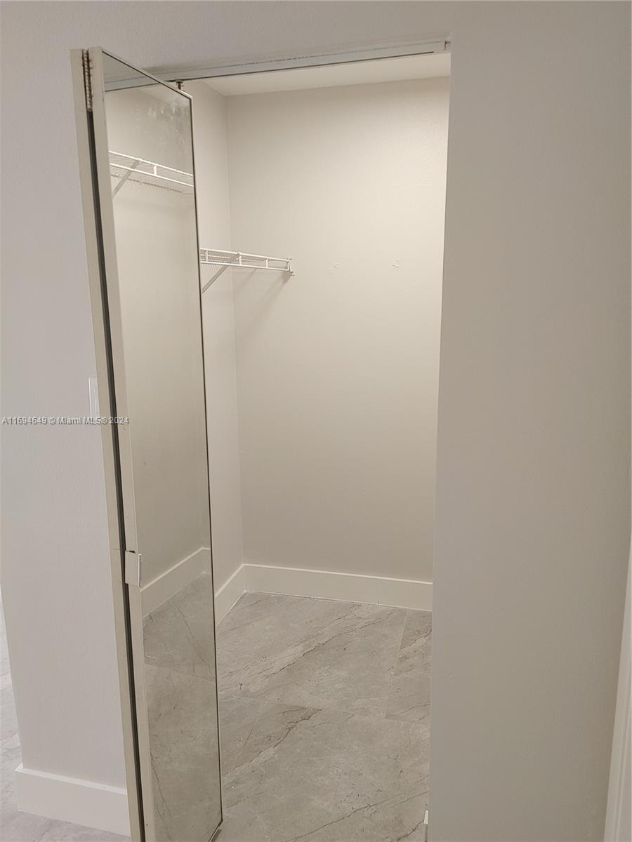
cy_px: 421
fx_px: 633
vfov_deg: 67.3
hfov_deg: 53.1
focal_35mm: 26
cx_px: 316
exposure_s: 1/120
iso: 200
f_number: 1.8
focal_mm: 4.81
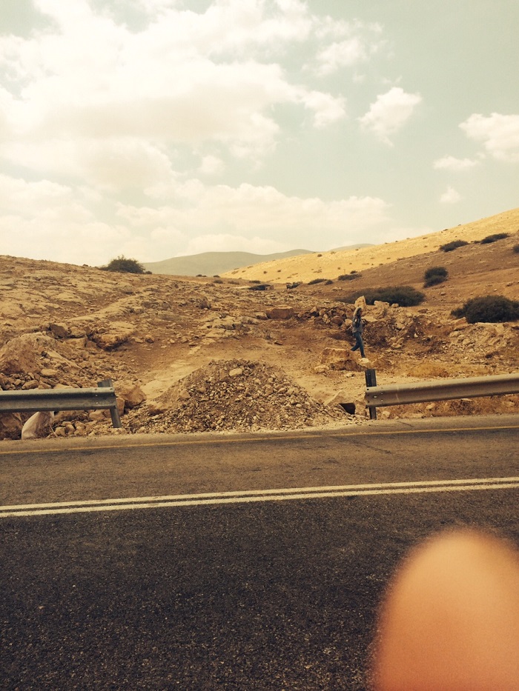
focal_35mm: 30
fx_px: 600
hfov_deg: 46.8
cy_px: 346
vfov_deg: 60.0
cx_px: 260
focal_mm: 4.12
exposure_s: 1/3165
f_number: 2.2
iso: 32
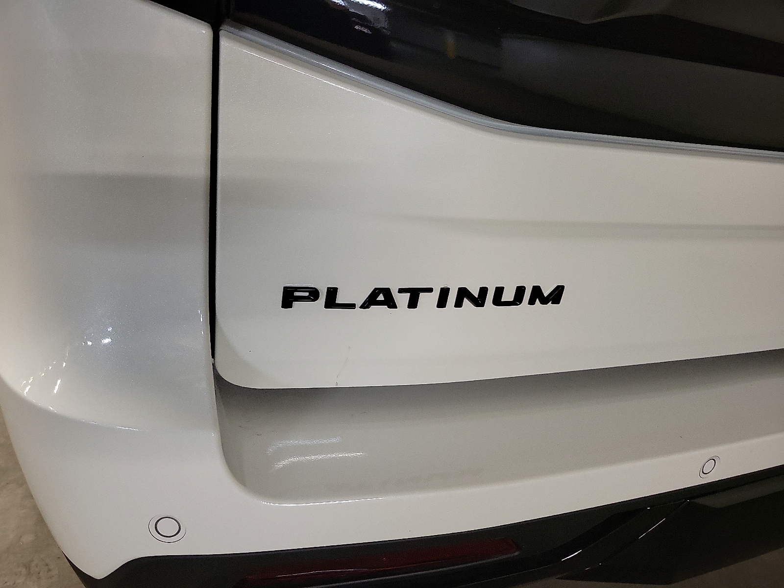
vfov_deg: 53.1
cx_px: 392
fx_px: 589
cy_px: 294
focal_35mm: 26
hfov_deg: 67.3
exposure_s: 1/24
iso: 353
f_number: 1.8
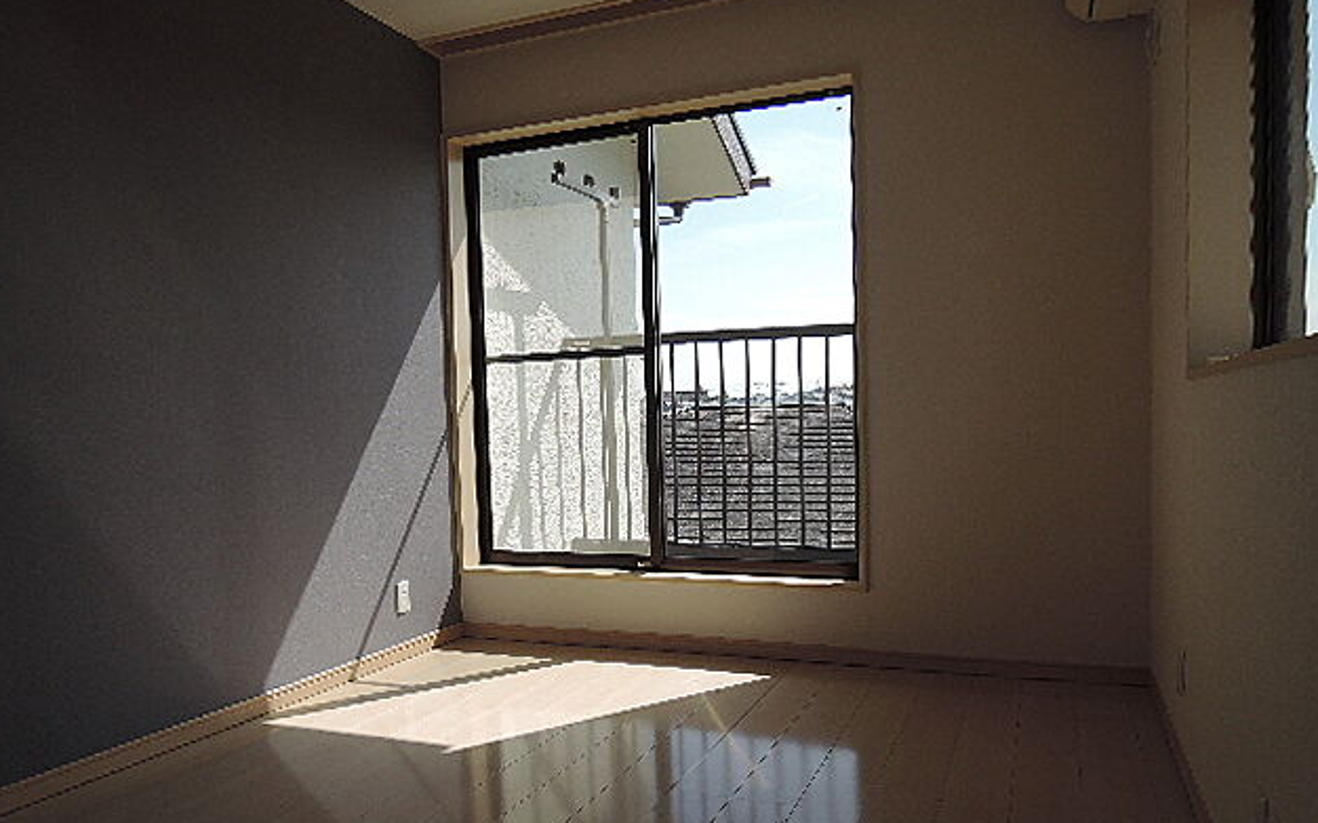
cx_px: 651
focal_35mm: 26
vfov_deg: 47.4
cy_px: 478
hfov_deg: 70.4
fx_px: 934
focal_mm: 5.1
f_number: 2.8
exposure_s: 1/125
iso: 80
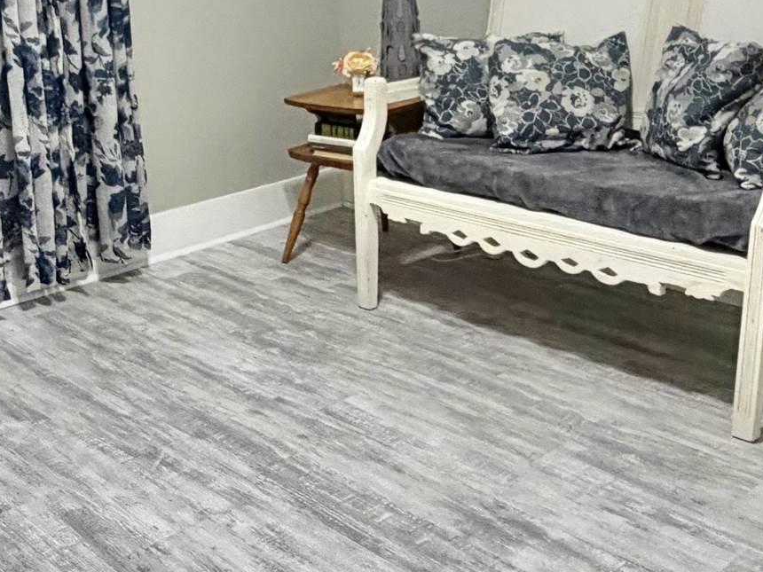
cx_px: 206
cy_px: 196
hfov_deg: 37.4
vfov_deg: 28.9
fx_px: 1102
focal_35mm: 50
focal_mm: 2.22
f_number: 2.2
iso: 320
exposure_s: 1/60
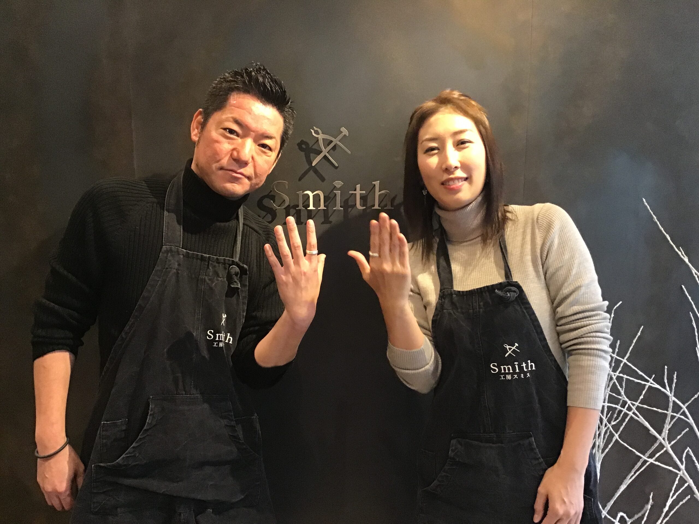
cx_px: 350
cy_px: 262
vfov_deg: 45.4
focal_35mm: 31
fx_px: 626
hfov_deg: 58.4
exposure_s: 1/33
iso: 250
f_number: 2.4
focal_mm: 3.3
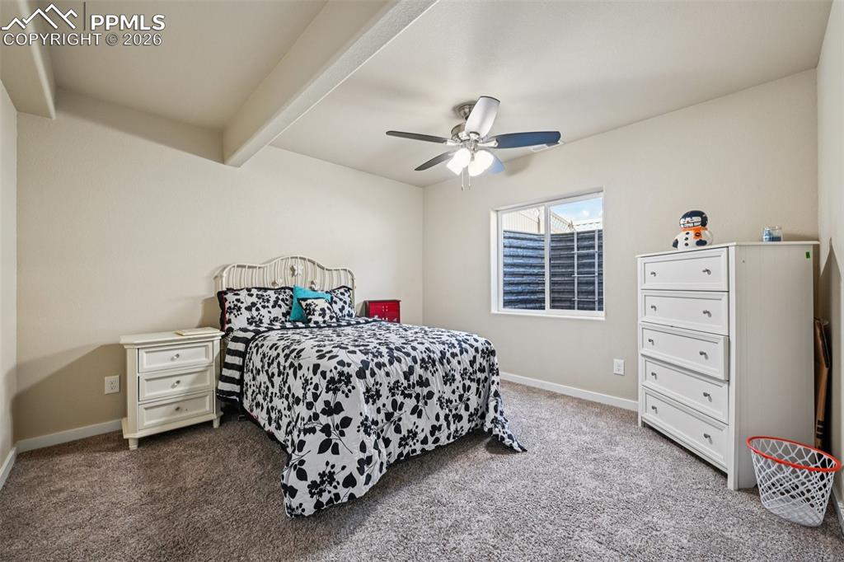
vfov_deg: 81.2
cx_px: 422
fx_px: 328
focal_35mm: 14
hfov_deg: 104.3
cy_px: 281
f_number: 11
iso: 400
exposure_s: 1/10
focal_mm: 14
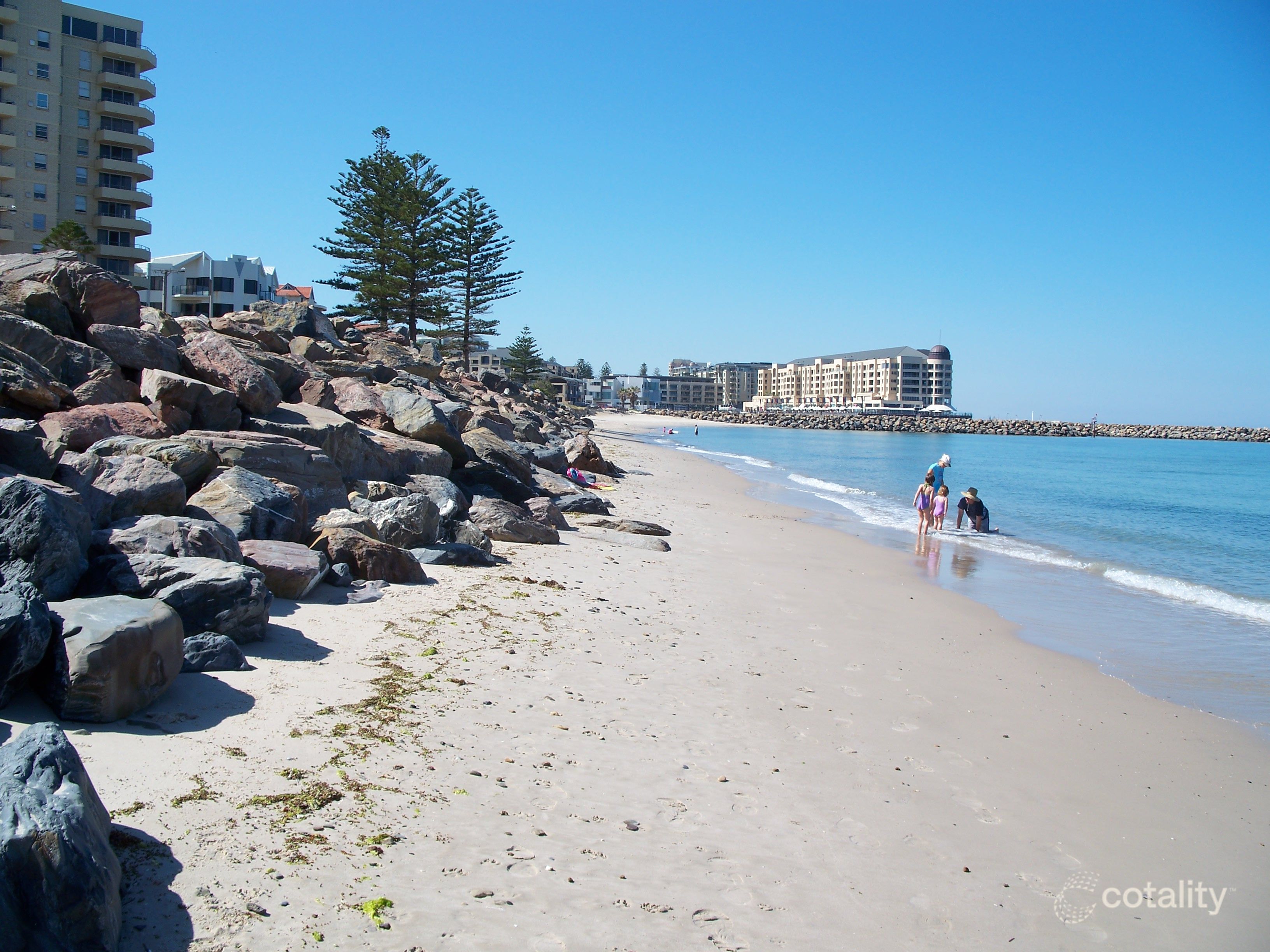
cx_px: 635
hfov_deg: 50.1
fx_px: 1357
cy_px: 476
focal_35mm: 37
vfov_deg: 38.7
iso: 64
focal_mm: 7.8
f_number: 4
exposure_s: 1/500
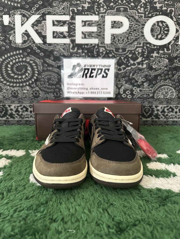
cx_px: 90
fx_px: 166
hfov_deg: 56.8
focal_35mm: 24
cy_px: 120
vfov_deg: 71.6
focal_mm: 6.86
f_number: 1.78
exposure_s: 1/50
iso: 800
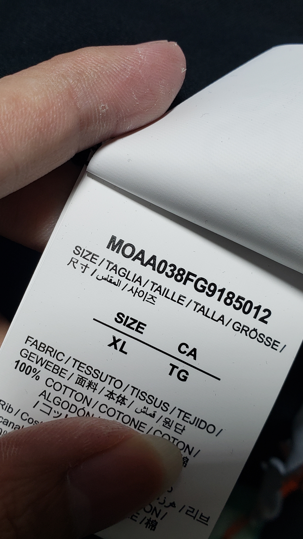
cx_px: 119
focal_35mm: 38
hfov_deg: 31.1
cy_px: 270
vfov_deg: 52.8
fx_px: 543
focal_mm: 4.3
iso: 50
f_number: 1.5
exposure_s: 1/147
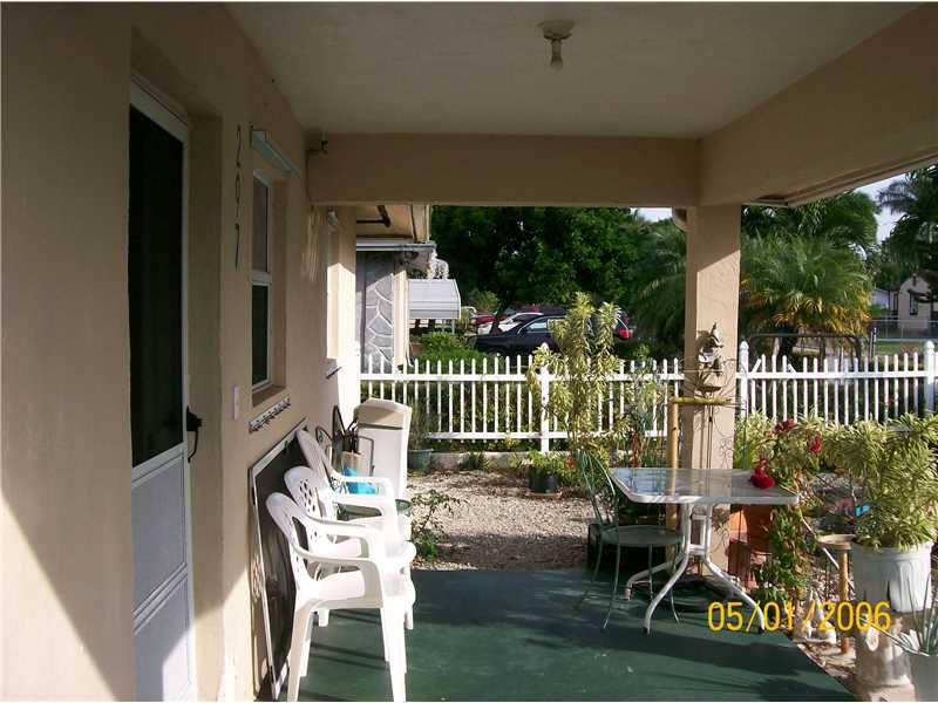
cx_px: 469
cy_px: 352
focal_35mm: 36
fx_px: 976
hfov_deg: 51.4
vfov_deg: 39.7
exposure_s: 1/412
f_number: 4.8
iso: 80
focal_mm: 6
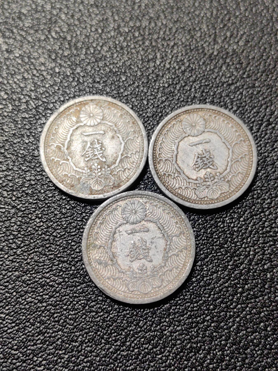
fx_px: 503
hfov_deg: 30.9
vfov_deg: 40.4
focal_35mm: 47
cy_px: 186
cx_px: 139
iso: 80
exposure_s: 1/100
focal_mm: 5.75
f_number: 2
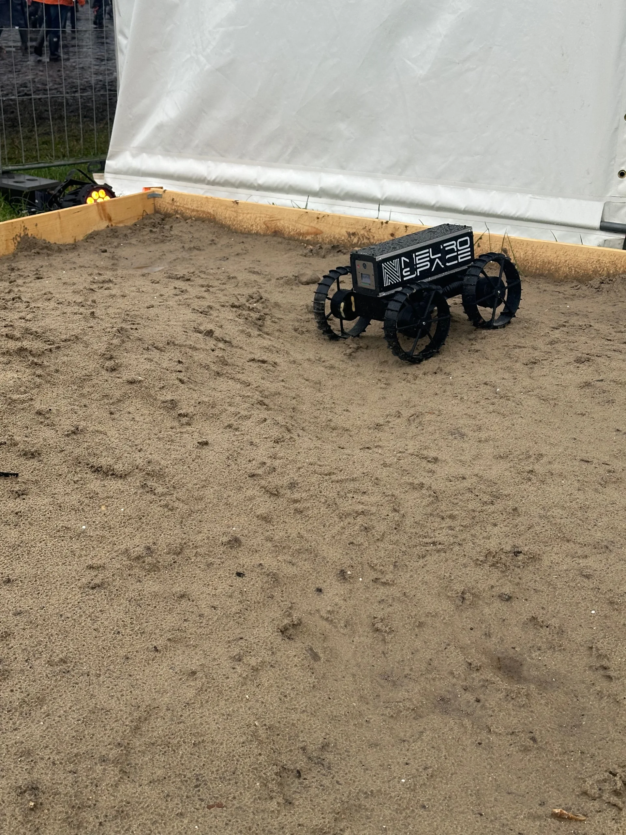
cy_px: 418
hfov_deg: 30.3
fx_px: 1157
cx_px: 313
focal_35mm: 48
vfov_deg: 39.7
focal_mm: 6.86
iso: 64
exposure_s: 1/494
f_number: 1.78
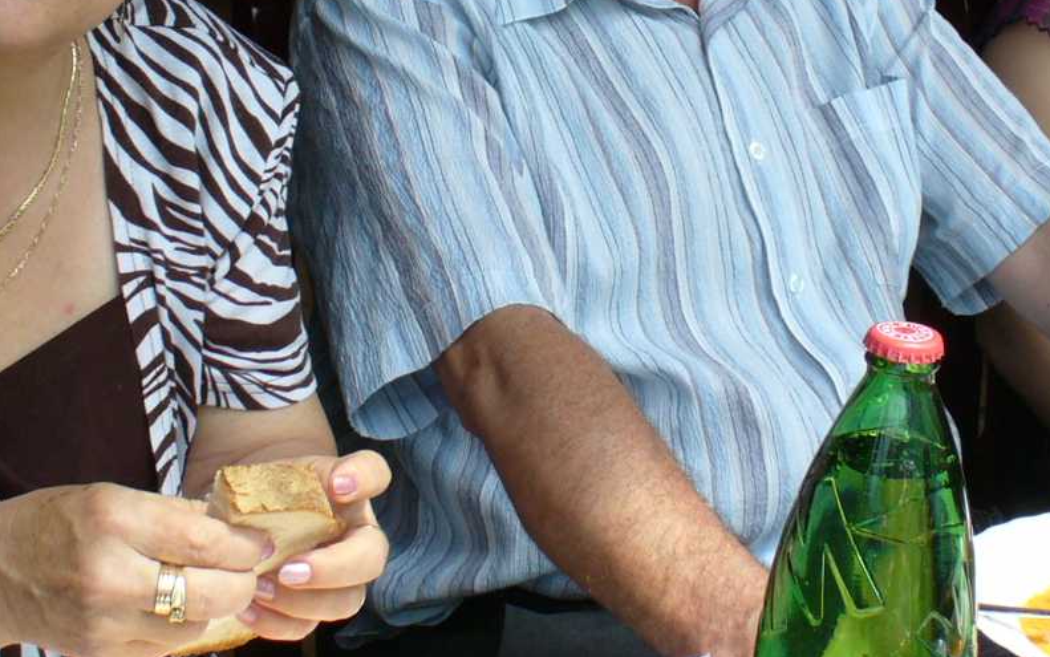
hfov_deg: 23.0
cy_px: 98
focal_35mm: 90
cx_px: 654
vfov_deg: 14.4
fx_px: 2576
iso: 80
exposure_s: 1/400
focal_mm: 6.1
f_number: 2.8
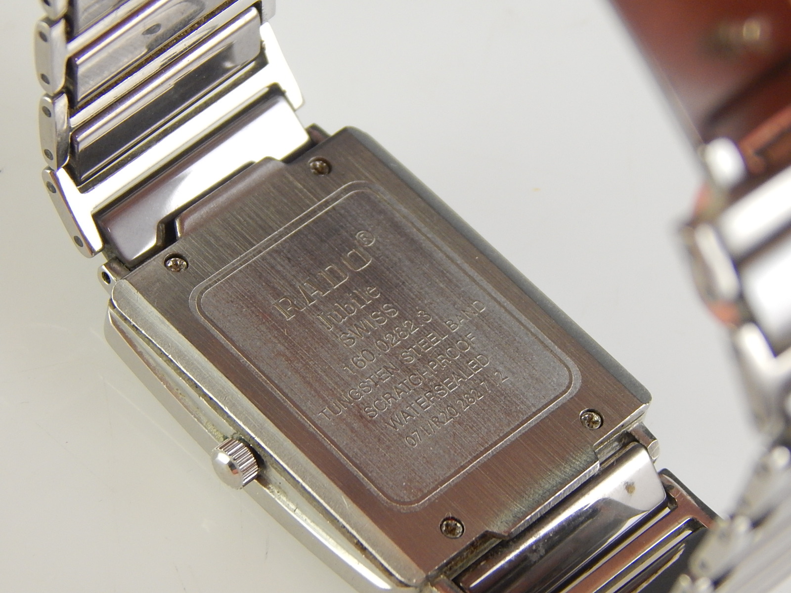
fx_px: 3656
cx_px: 396
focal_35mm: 160
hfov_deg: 12.3
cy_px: 296
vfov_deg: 9.3
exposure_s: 1/30
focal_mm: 28.7
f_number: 5.1
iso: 360
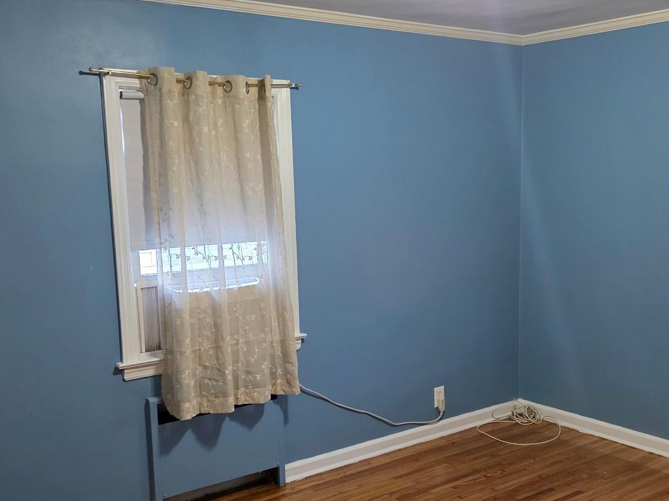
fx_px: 812
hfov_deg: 44.7
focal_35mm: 42
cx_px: 381
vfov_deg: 34.2
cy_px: 306
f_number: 1.7
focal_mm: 6.25
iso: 800
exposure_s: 1/120
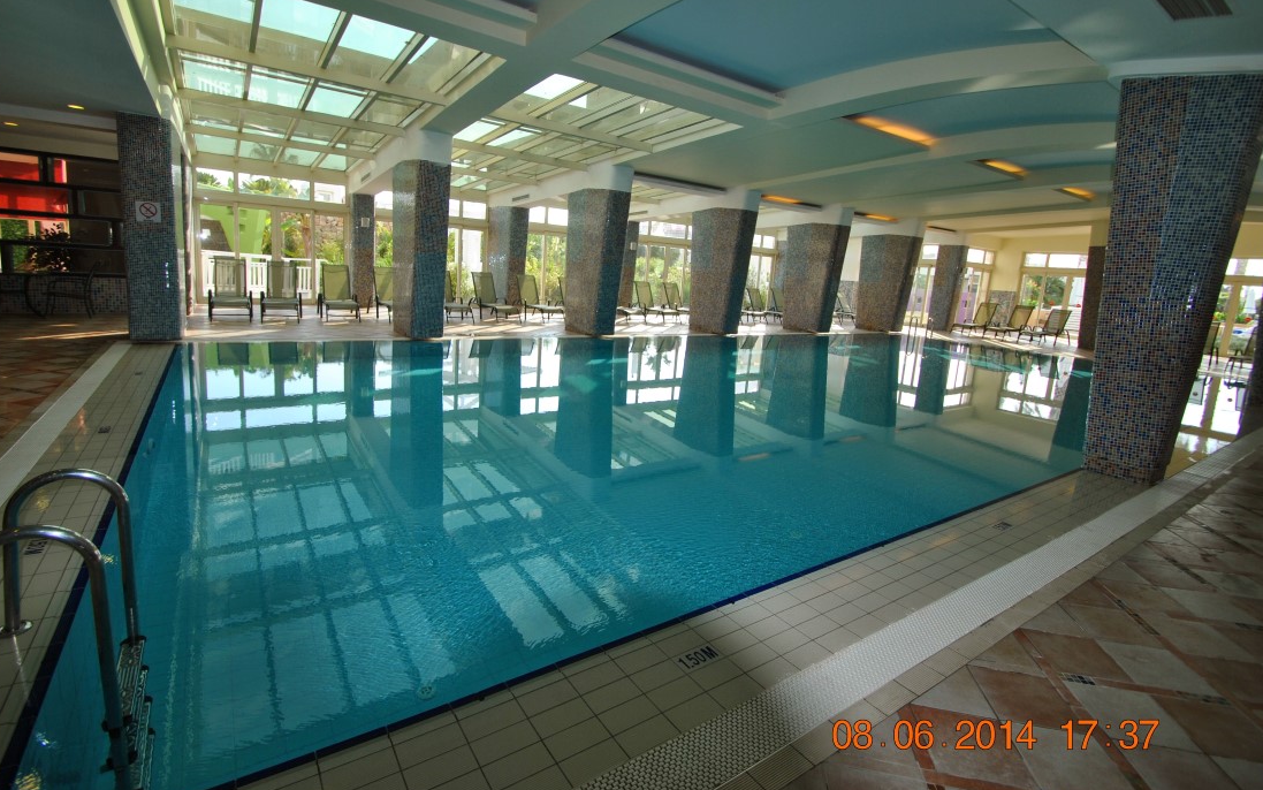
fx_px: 551
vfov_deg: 71.1
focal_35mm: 16
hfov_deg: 97.8
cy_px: 359
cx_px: 625
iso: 100
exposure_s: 1/200
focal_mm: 10
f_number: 4.5
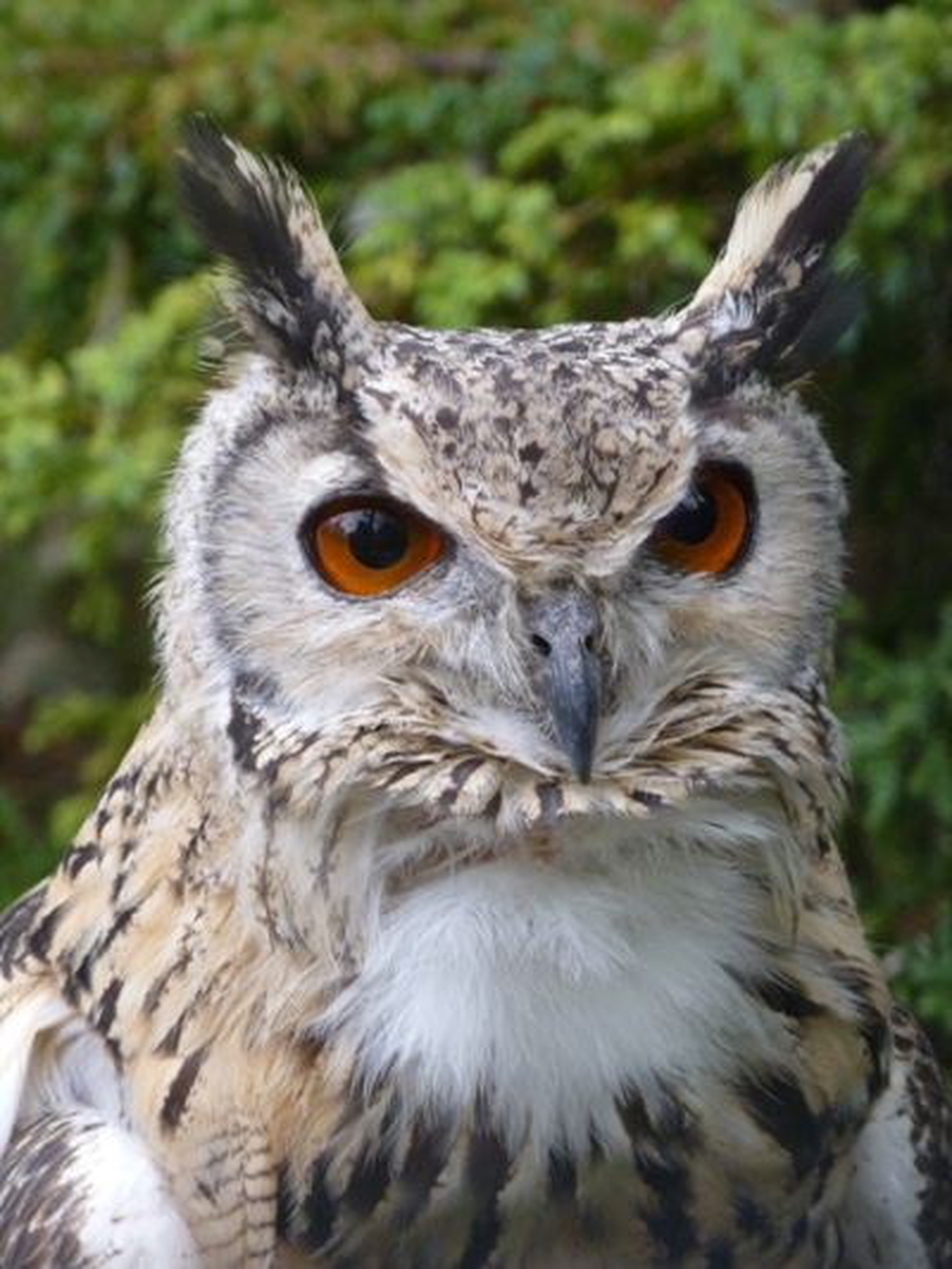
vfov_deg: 10.7
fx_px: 6744
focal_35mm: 184
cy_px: 634
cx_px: 476
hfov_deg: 8.1
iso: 400
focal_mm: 32.8
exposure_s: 1/60
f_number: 5.5
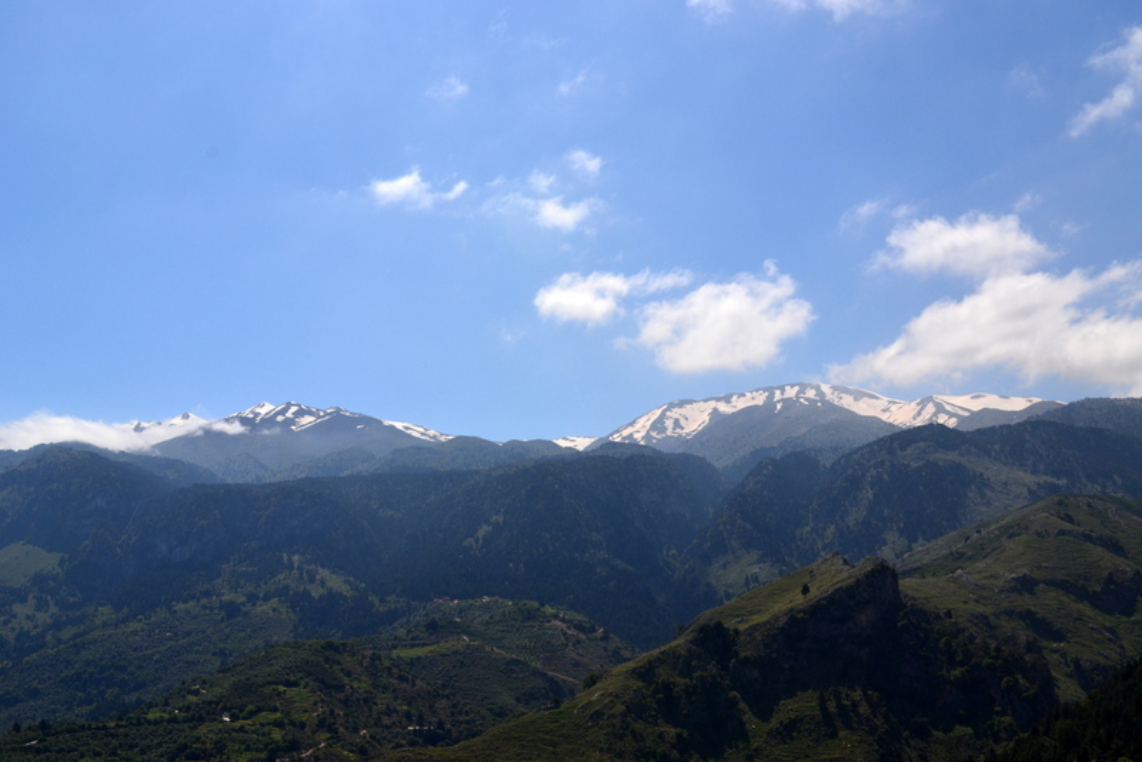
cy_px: 381
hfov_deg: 49.5
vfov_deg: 34.2
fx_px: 1238
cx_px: 571
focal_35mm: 39
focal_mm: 26
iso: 220
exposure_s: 1/500
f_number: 11
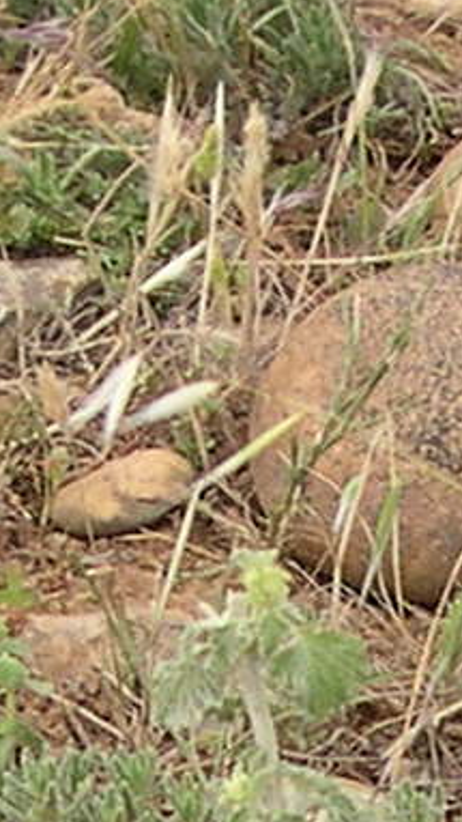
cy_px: 1172
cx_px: 802
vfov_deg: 10.2
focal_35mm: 206
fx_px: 4484
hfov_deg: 5.8
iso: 100
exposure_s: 1/87
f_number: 7.6
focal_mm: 8
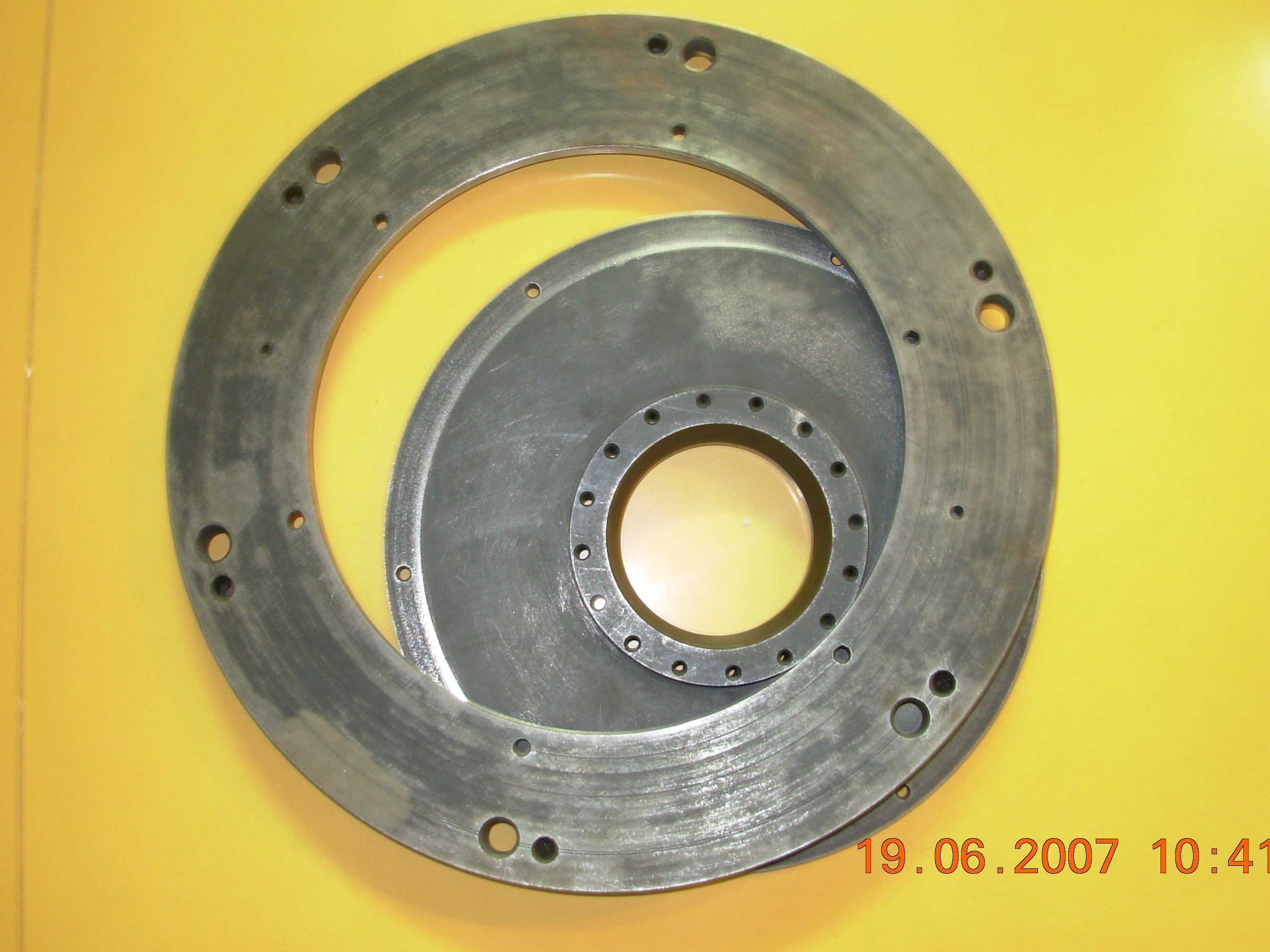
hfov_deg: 45.8
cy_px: 451
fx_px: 1504
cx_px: 628
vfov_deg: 35.1
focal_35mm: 41
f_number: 2.9
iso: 50
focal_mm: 6.3
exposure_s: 1/1.1
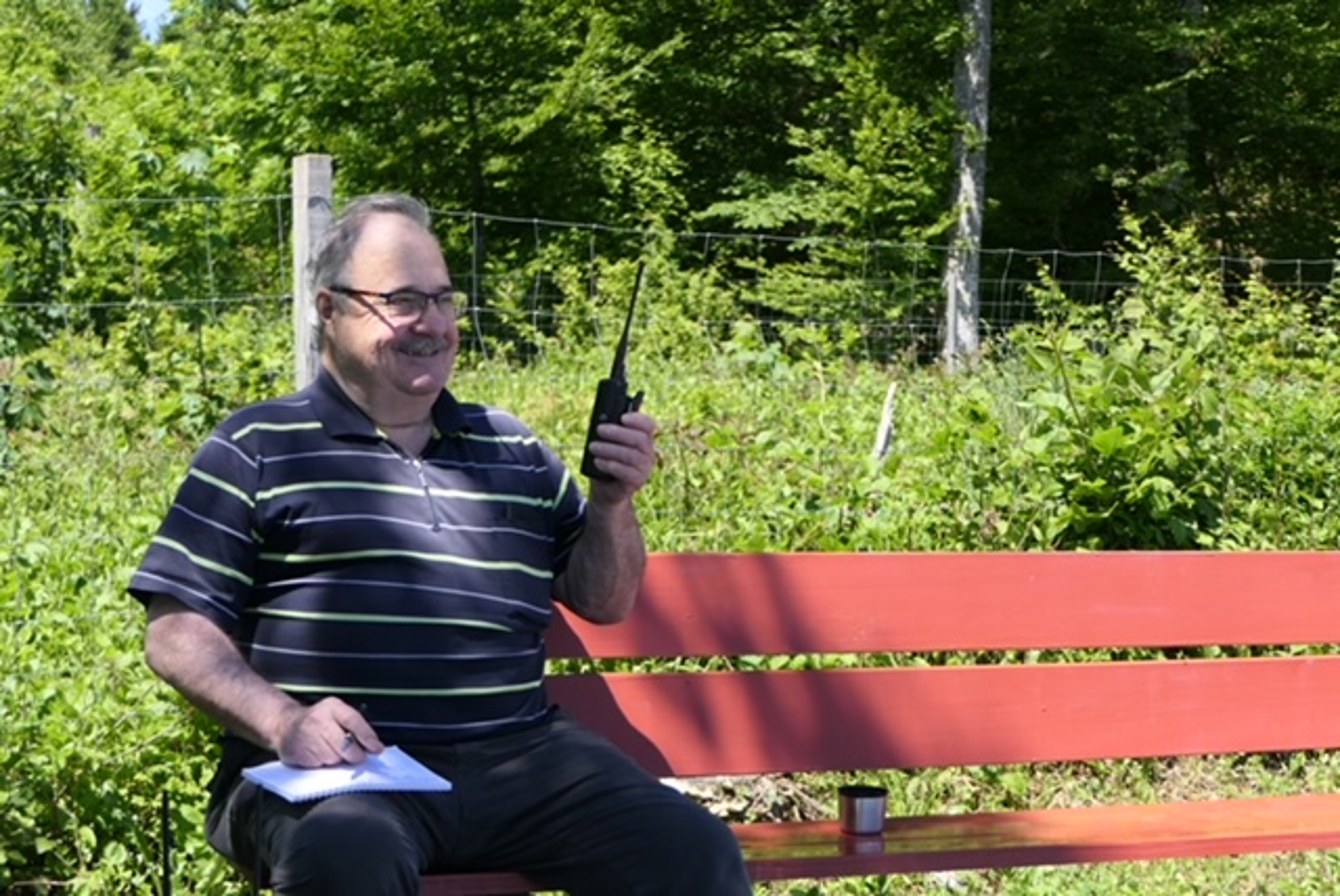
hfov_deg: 31.9
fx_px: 2347
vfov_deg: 21.6
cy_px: 448
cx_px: 670
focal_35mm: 63
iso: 125
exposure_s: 1/400
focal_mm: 23.1
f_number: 4
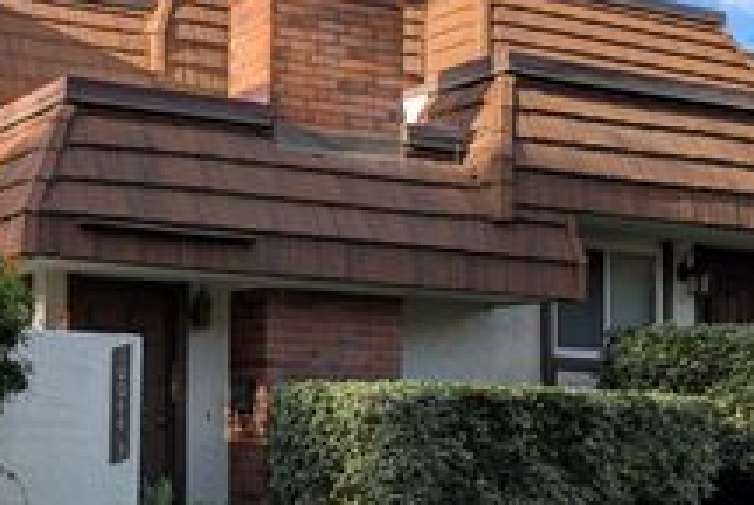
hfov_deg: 30.8
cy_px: 333
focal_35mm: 58
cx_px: -74
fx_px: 1216
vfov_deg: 23.4
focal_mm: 6.9
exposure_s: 1/575
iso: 20
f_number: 1.68
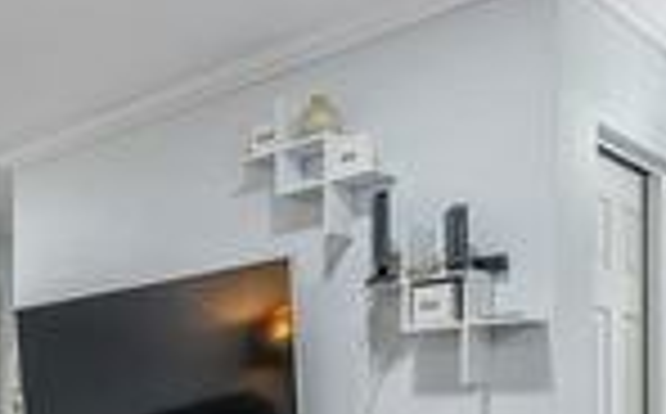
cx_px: -50
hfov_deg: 33.7
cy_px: 486
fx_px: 961
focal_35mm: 53
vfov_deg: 22.6
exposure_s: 1/1.43
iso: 200
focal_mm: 16
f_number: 9.5
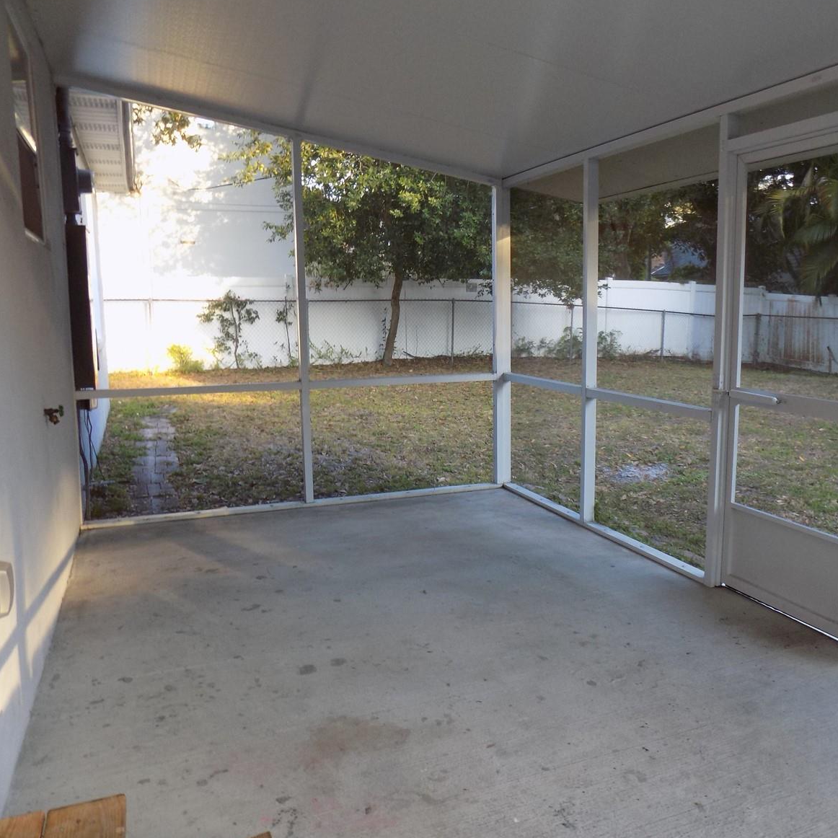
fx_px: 767
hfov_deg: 56.9
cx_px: 495
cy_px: 411
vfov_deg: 57.3
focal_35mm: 28
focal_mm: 4
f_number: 3.1
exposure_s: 1/30
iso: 100
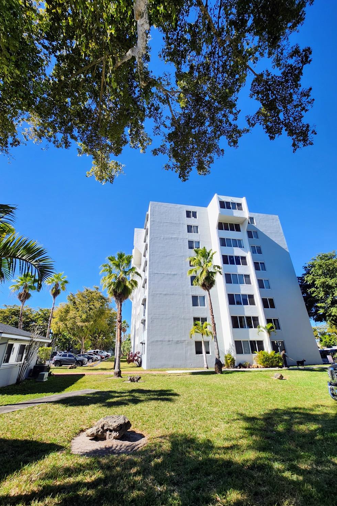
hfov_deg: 81.2
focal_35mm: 14
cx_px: 160
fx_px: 197
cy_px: 249
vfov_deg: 104.2
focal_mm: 1.74
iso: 32
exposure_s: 1/686
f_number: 2.2
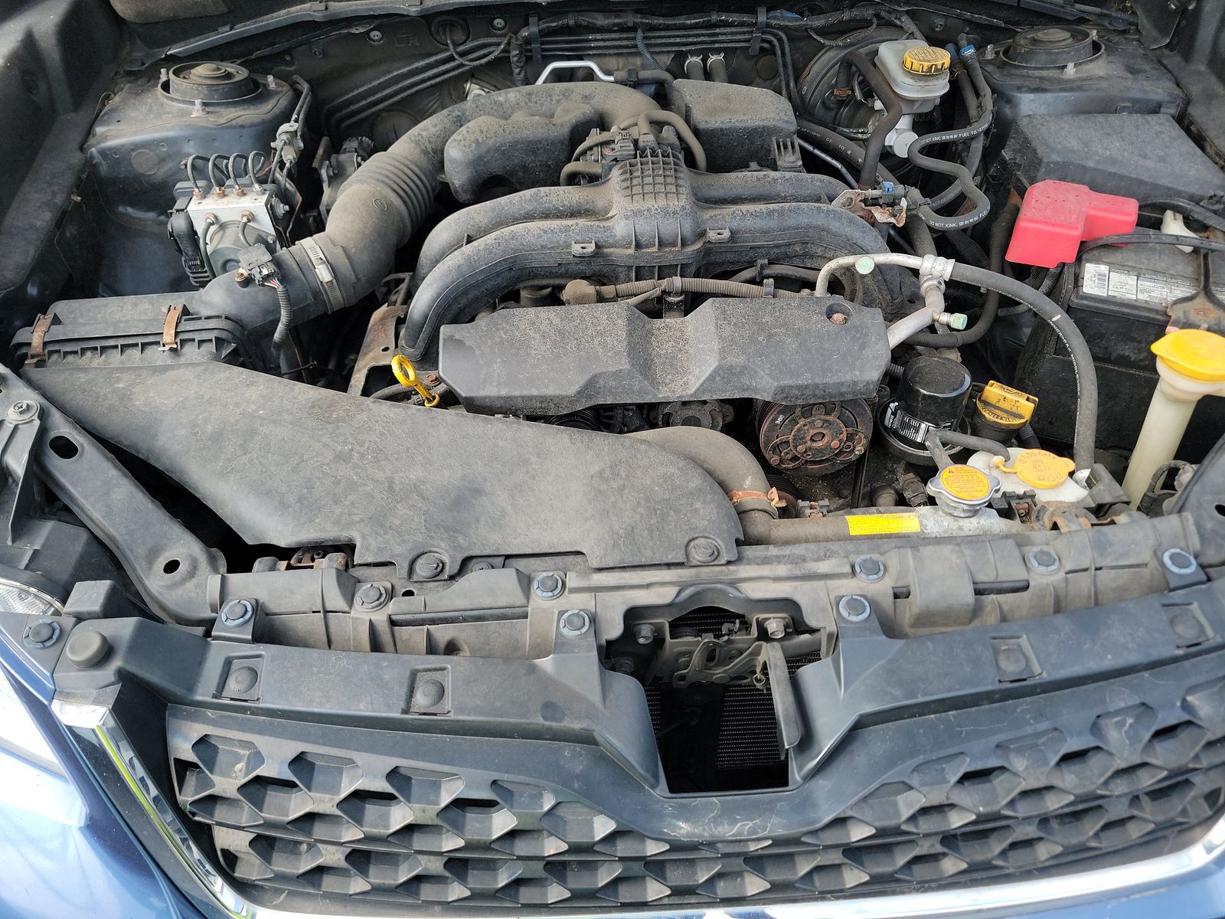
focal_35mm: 24
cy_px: 460
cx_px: 612
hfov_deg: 71.6
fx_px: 849
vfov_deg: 56.8
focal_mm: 6.7
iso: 50
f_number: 1.8
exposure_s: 1/177
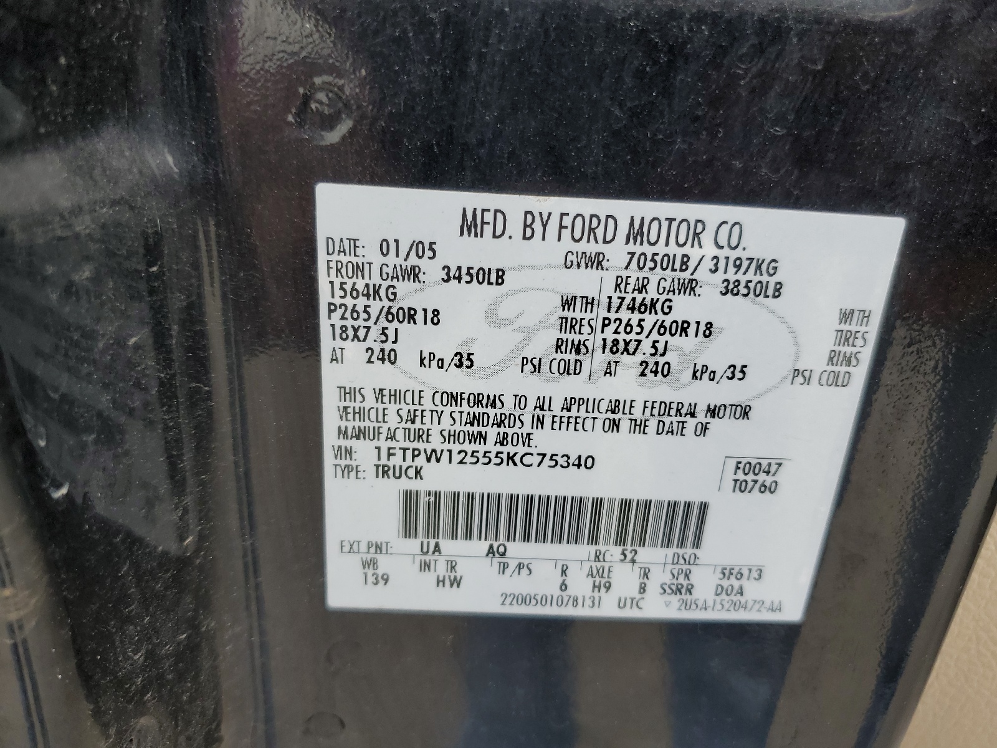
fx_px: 749
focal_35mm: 26
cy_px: 374
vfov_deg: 53.1
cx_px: 498
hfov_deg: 67.3
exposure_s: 1/1000
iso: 50
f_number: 1.5
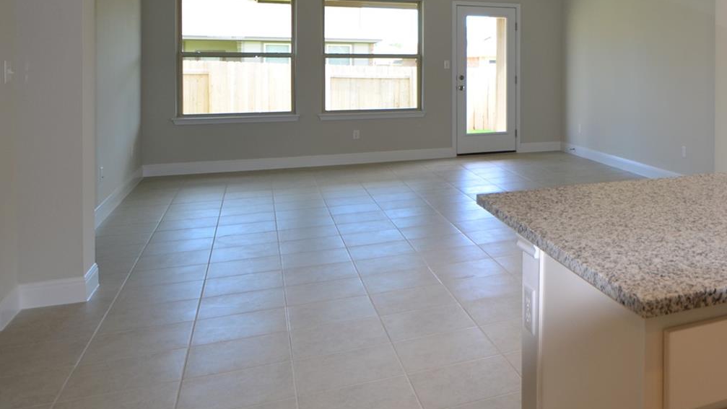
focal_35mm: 35
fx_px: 676
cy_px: 48
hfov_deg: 48.6
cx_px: 692
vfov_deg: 32.2
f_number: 3.5
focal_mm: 11
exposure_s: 1/60
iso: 160
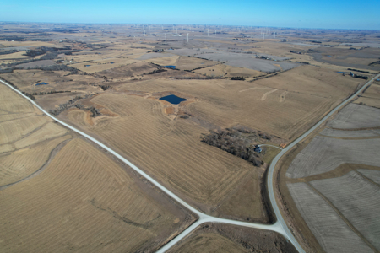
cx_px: 190
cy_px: 126
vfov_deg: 57.2
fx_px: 232
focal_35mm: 22
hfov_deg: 78.6
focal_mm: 8.38
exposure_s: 1/2000
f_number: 2.8
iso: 100
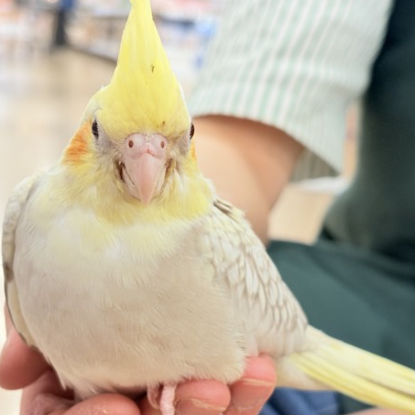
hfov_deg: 26.5
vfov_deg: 26.5
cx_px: 187
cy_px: 209
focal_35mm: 65
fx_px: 882
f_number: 1.6
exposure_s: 1/50
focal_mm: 5.96
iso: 64
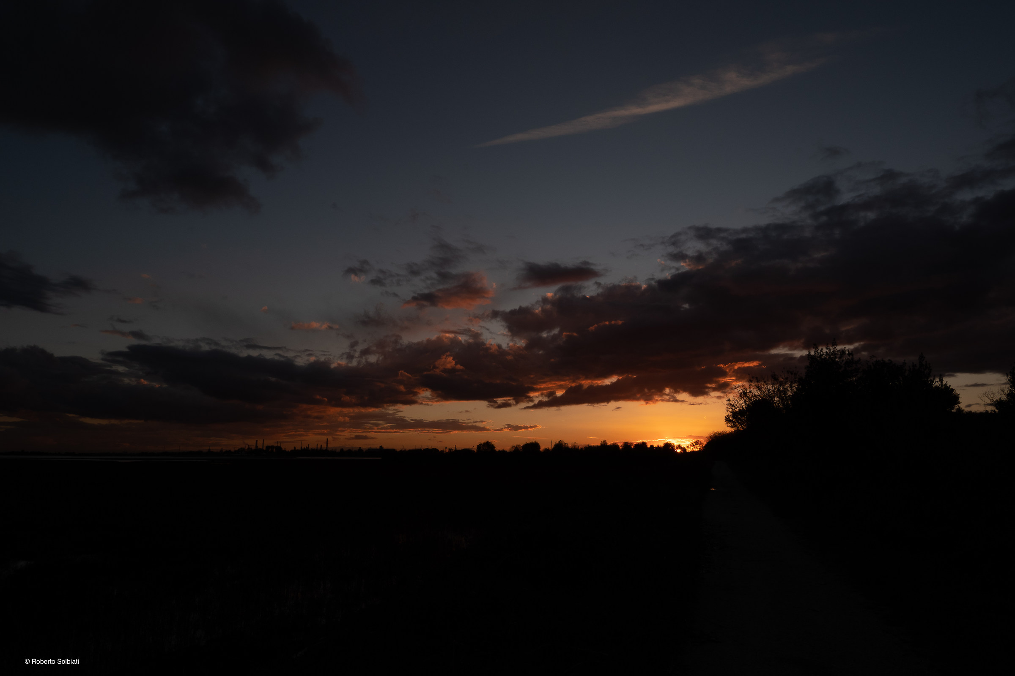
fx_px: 648
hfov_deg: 76.1
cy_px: 338
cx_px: 508
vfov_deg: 55.1
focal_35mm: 23
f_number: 14
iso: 200
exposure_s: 1/125
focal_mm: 15
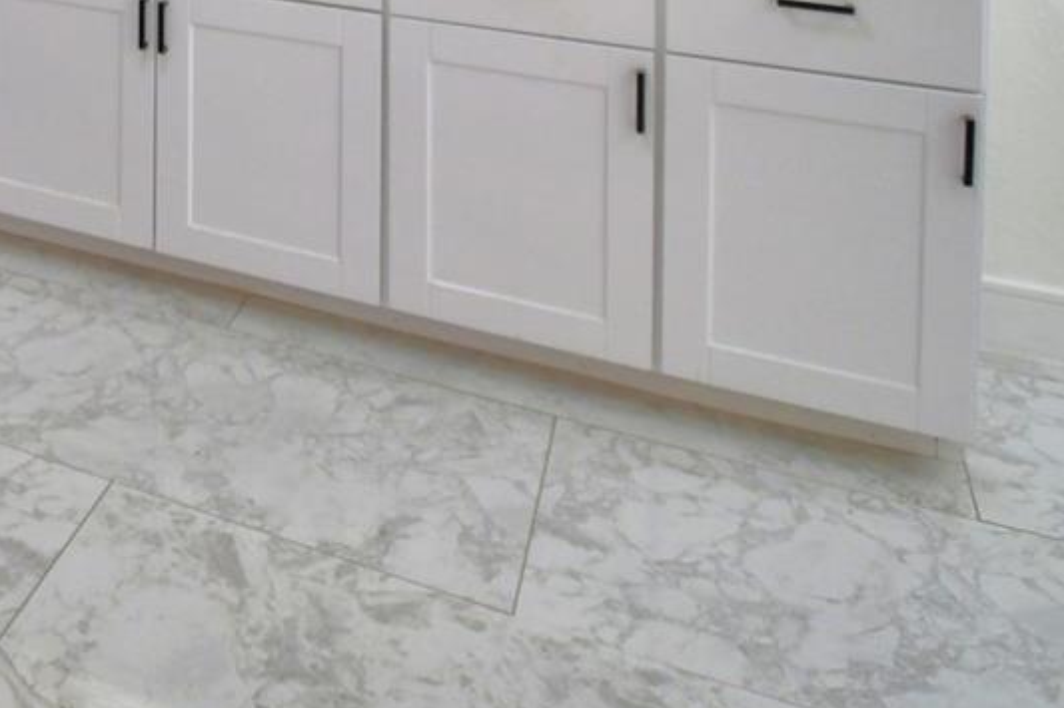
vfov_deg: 23.9
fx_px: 1330
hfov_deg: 36.0
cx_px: -148
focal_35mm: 45
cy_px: -343
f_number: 4.5
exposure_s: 1/50
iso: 400
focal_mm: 10
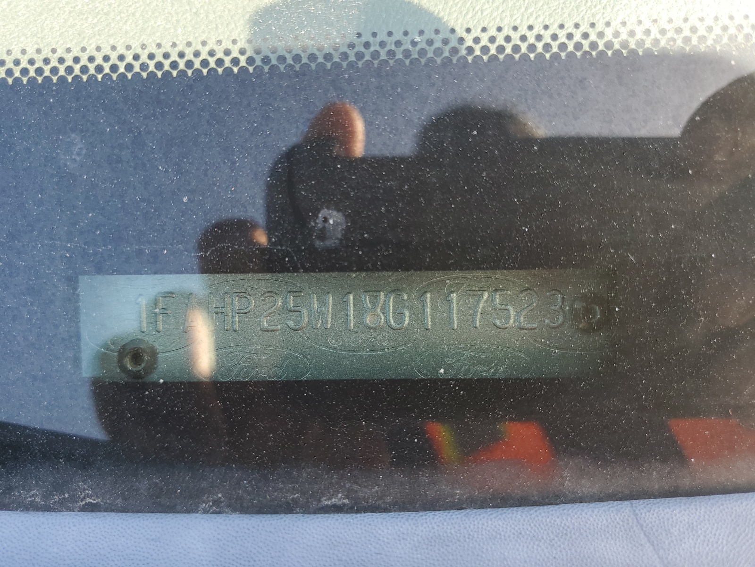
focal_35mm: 26
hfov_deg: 67.3
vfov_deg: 53.1
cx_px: 378
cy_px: 284
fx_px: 567
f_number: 1.5
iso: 50
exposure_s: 1/147
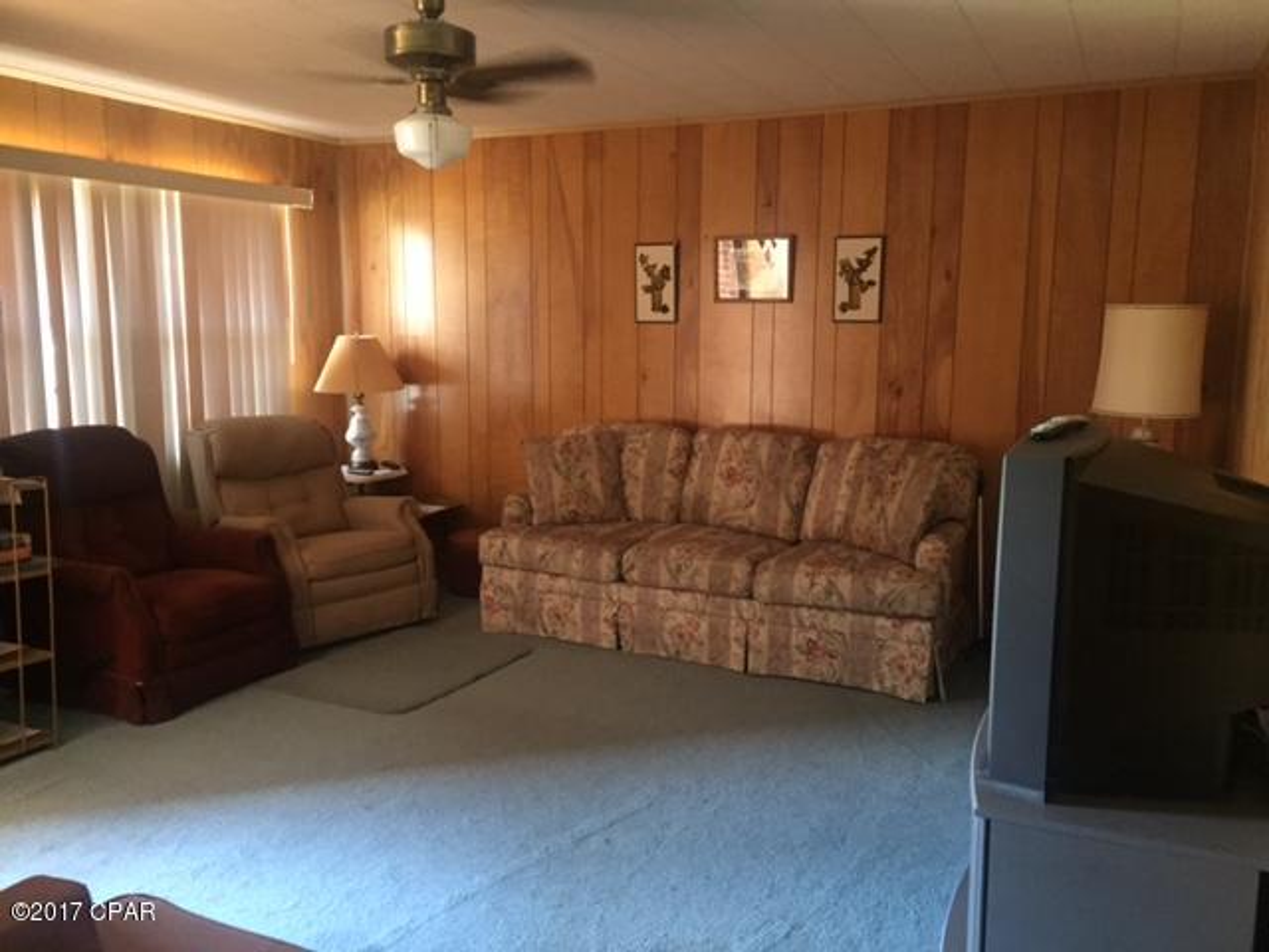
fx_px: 1063
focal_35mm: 29
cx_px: 634
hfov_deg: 61.7
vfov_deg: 48.2
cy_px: 476
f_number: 2.2
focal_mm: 4.15
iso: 250
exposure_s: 1/20
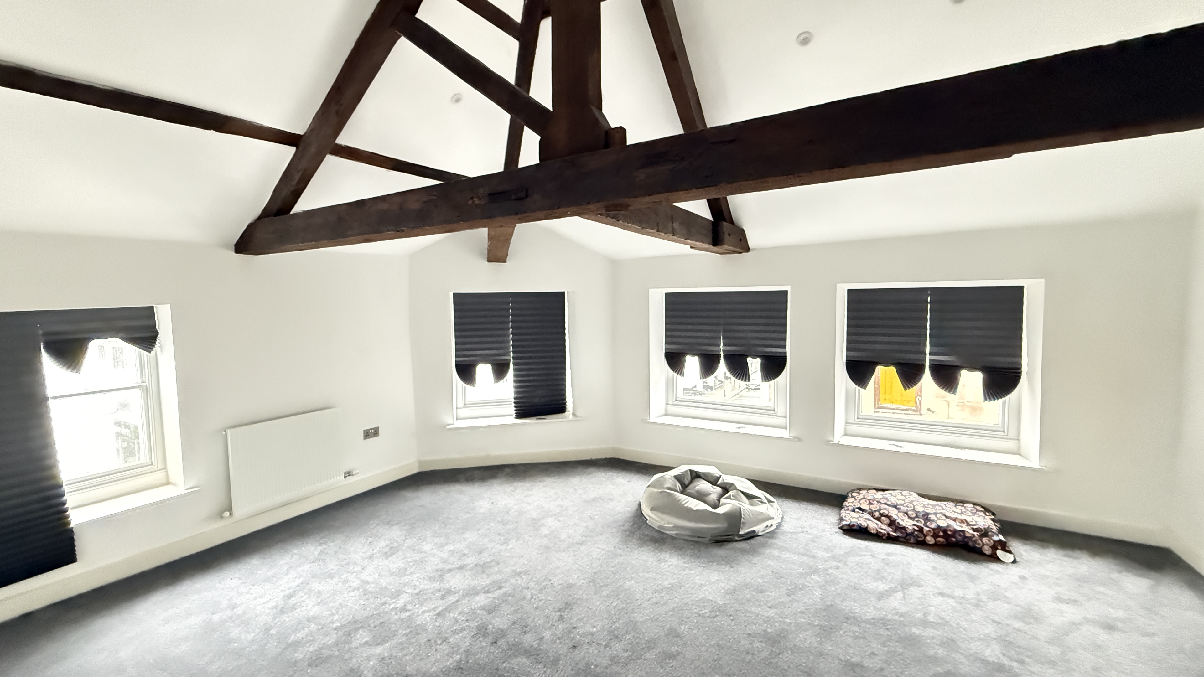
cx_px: 577
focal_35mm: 16
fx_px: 511
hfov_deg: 99.3
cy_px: 330
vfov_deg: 67.1
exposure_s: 1/40
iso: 1600
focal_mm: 2.22
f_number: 2.2
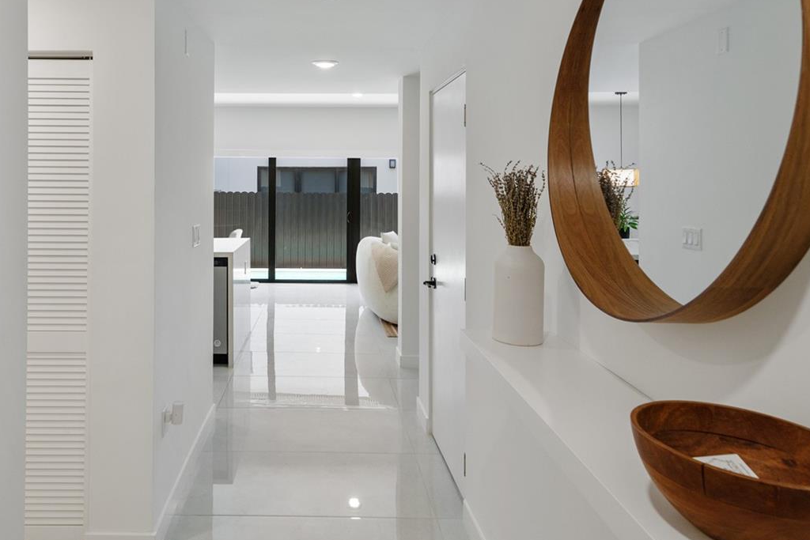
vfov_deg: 49.7
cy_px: 151
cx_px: 321
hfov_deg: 70.7
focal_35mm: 25
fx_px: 563
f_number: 7.1
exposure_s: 1/60
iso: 320
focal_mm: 16
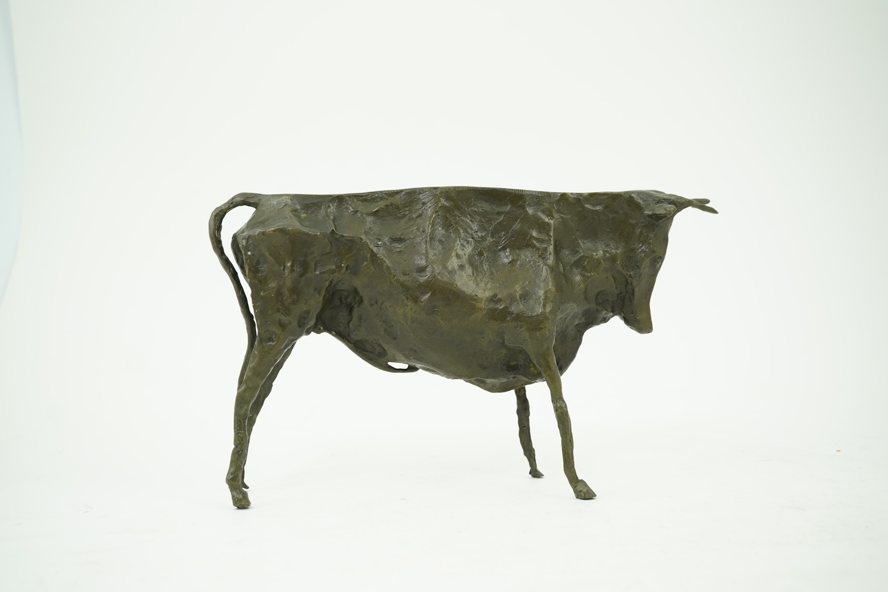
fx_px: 1110
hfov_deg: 43.6
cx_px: 444
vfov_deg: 29.9
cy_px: 296
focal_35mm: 45
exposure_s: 1/40
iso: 400
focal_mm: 30
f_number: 7.1
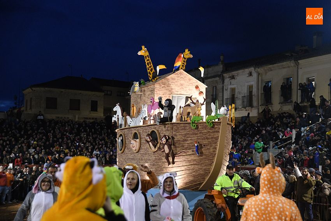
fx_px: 570
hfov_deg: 32.4
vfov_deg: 21.9
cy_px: 110
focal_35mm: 62
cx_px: 166
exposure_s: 1/125
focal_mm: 62
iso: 6400
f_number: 4.5
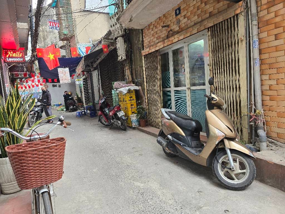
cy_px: 107
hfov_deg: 73.9
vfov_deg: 58.9
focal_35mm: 23
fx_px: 189
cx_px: 142
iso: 125
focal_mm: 6.3
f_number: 1.7
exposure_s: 1/100
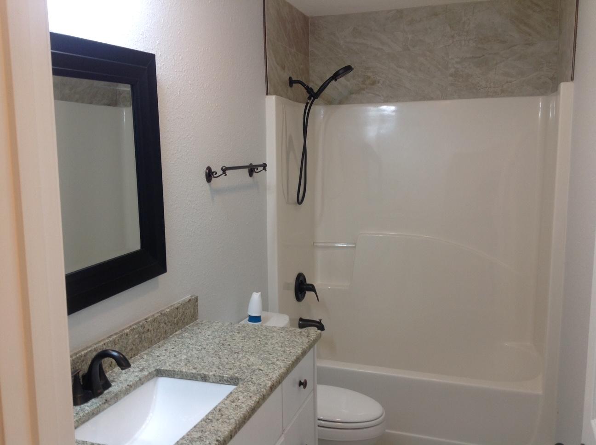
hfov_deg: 52.7
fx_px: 602
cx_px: 298
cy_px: 222
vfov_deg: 40.6
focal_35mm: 35
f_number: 2.4
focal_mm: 4.28
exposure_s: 1/24
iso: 50
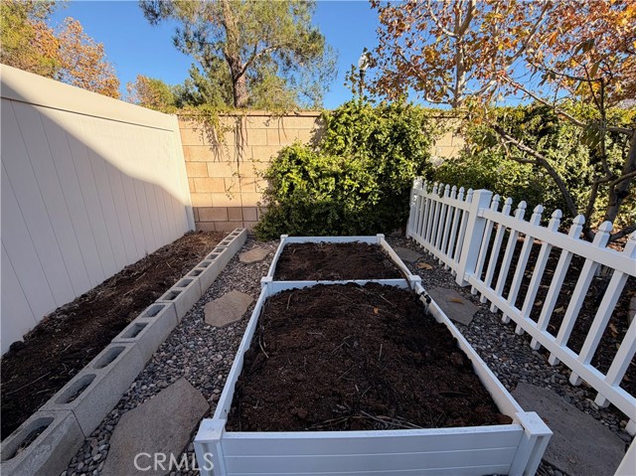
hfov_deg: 102.1
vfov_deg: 85.6
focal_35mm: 14
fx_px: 257
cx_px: 318
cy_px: 238
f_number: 2.2
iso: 40
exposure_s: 1/502
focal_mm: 2.22
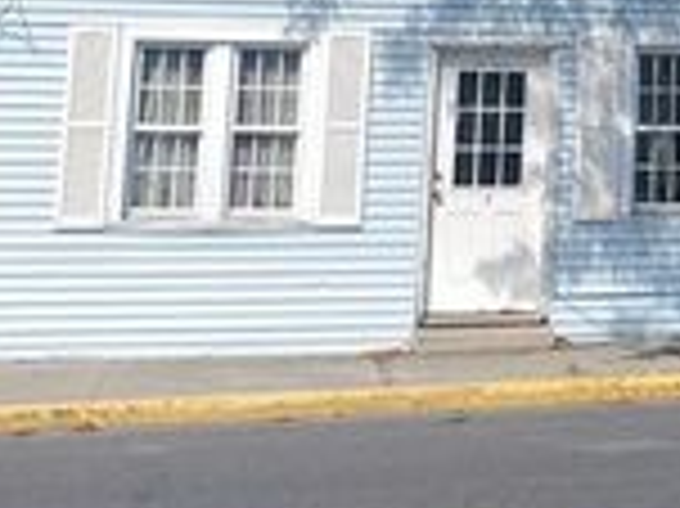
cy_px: -232
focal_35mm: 86
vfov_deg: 15.9
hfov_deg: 21.5
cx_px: 761
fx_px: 1688
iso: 50
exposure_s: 1/1082
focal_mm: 4.3
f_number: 2.4
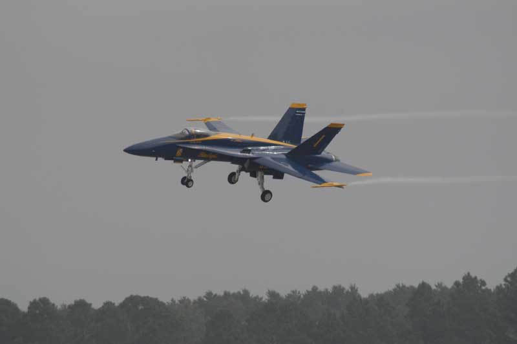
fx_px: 6457
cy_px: 172
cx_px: 258
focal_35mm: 450
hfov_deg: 4.6
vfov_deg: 3.0
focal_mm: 300
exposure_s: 1/2500
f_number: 6.3
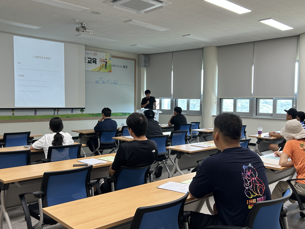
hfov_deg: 53.9
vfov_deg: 41.8
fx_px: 300
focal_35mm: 34
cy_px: 117
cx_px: 165
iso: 64
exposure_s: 1/60
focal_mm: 5.7
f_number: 1.5
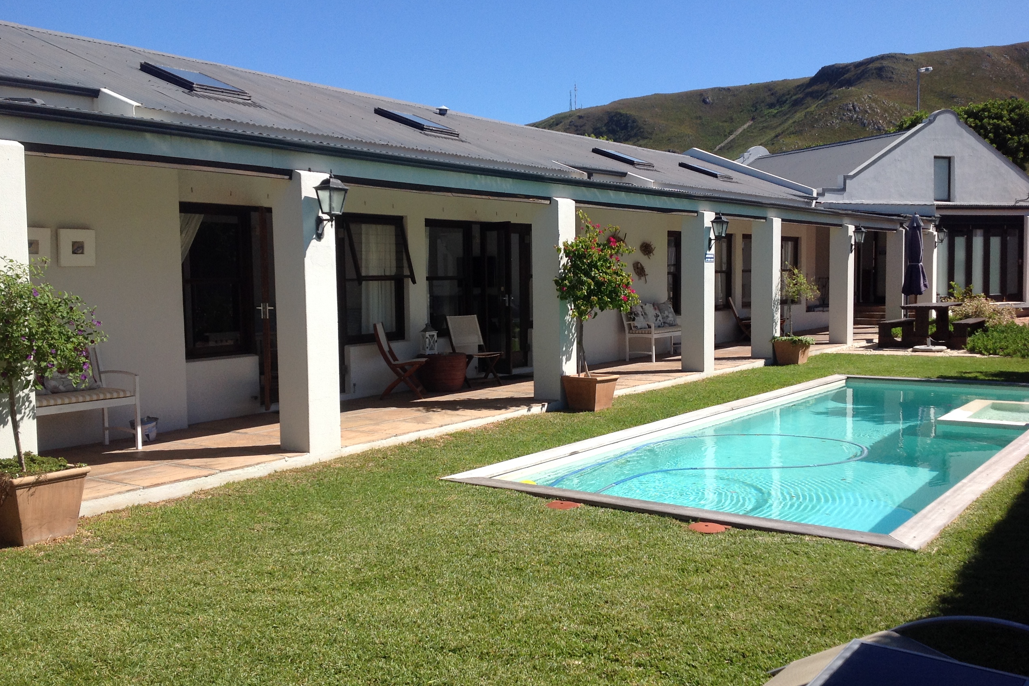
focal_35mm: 37
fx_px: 1058
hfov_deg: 51.9
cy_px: 337
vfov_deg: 35.9
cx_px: 511
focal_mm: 4.28
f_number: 2.4
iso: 50
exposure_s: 1/1779
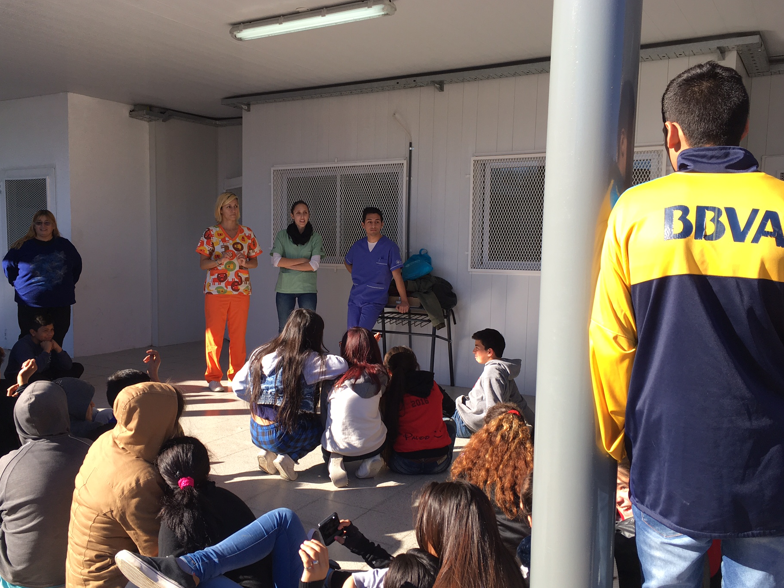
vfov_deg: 44.2
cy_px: 303
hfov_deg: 56.8
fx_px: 725
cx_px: 364
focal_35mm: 32
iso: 25
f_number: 2.2
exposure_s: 1/493
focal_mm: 4.15
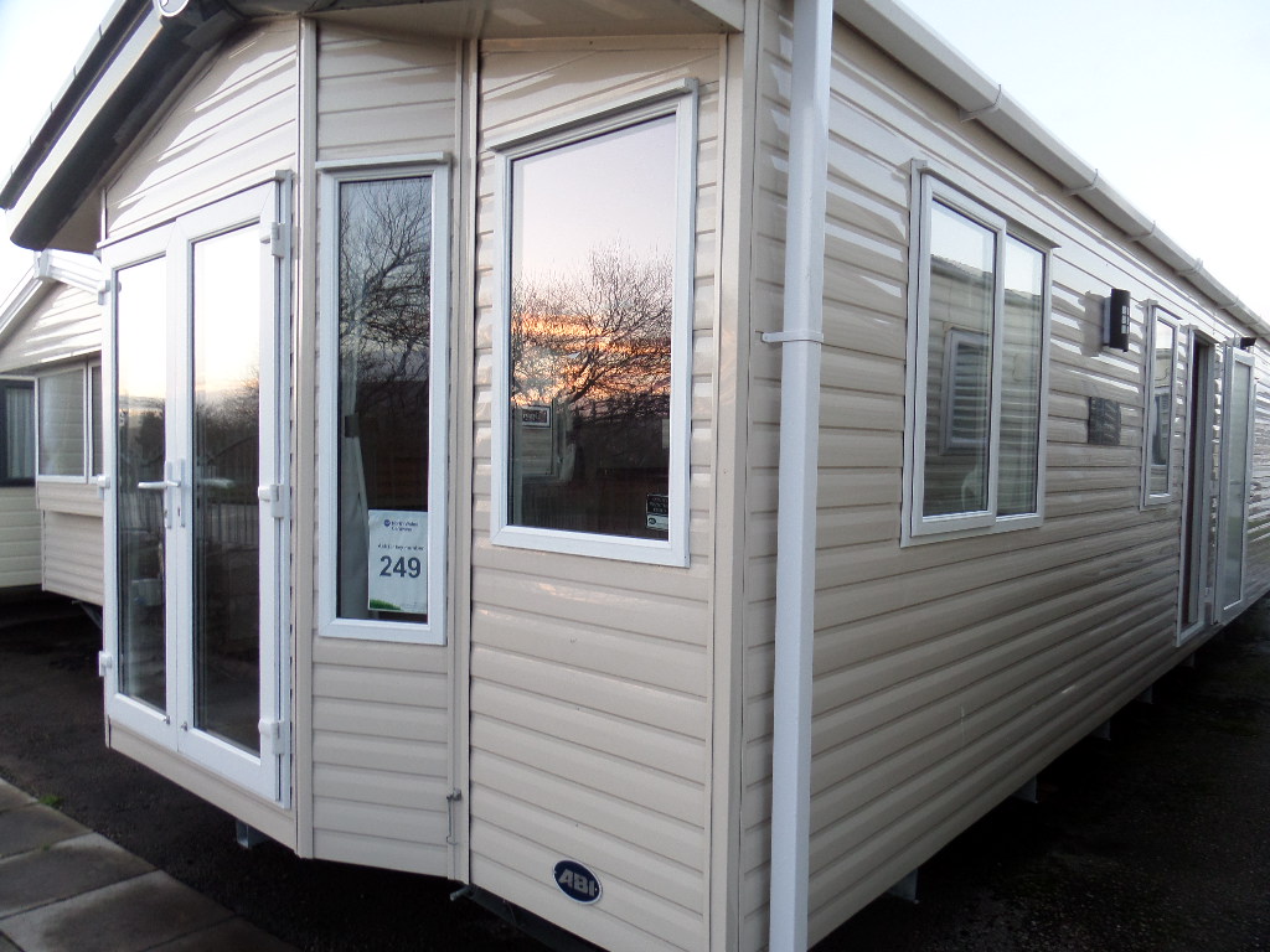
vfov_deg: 56.8
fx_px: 881
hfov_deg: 71.6
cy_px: 476
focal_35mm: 24
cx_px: 635
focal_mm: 4
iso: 80
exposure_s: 1/30
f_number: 3.2
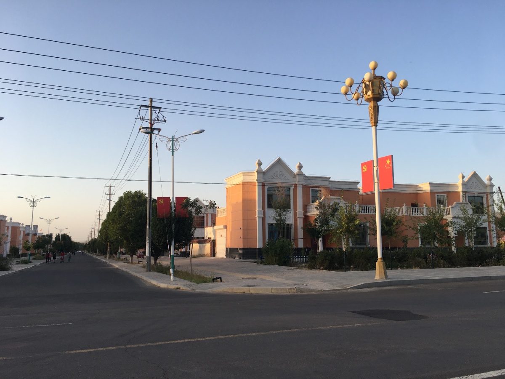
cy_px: 190
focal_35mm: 29
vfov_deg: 48.2
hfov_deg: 61.7
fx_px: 423
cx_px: 252
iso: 25
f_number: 2.2
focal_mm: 4.15
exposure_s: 1/363
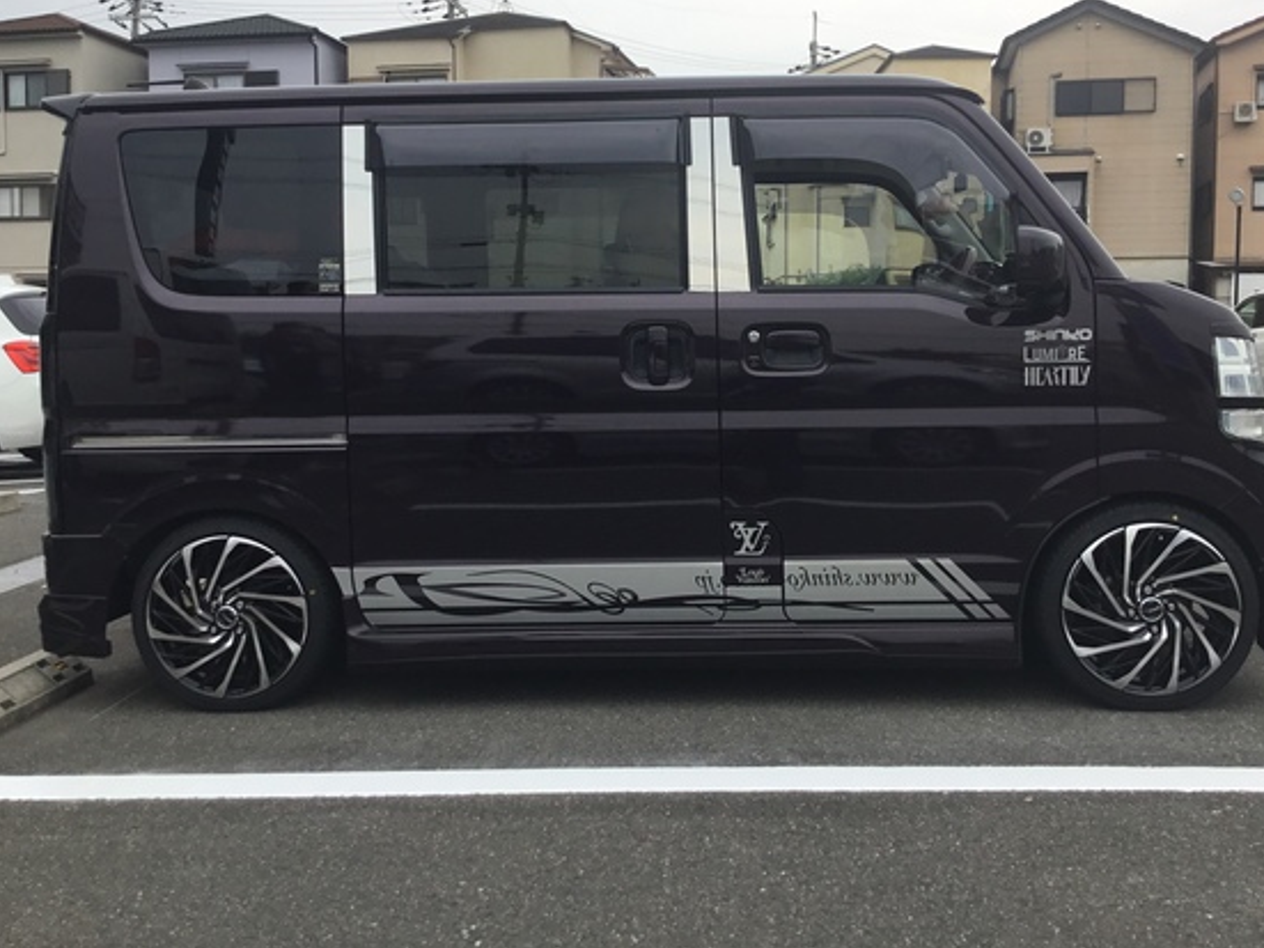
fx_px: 1314
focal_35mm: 36
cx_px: 656
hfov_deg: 51.4
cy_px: 413
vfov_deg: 39.6
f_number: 2.4
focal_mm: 3.3
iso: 25
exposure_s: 1/312
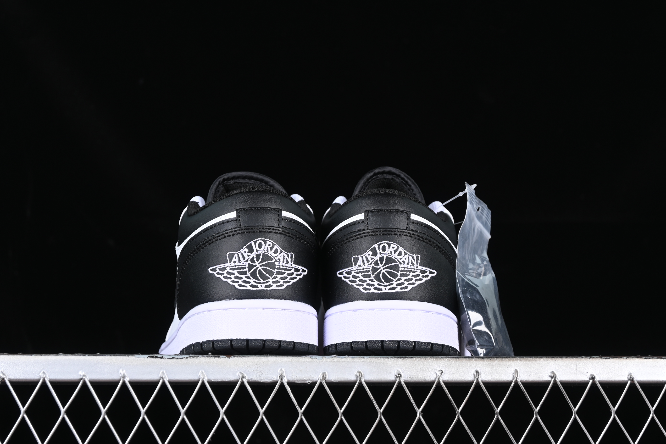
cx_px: 333
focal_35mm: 75
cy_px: 222
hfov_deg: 27.0
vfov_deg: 18.2
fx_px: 1387
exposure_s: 1/60
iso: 160
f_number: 6.3
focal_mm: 50
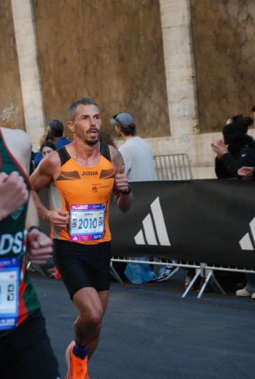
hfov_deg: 10.3
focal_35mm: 134
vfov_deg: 15.3
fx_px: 1411
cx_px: 129
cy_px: 197
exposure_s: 1/500
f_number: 5.6
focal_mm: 85
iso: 1000
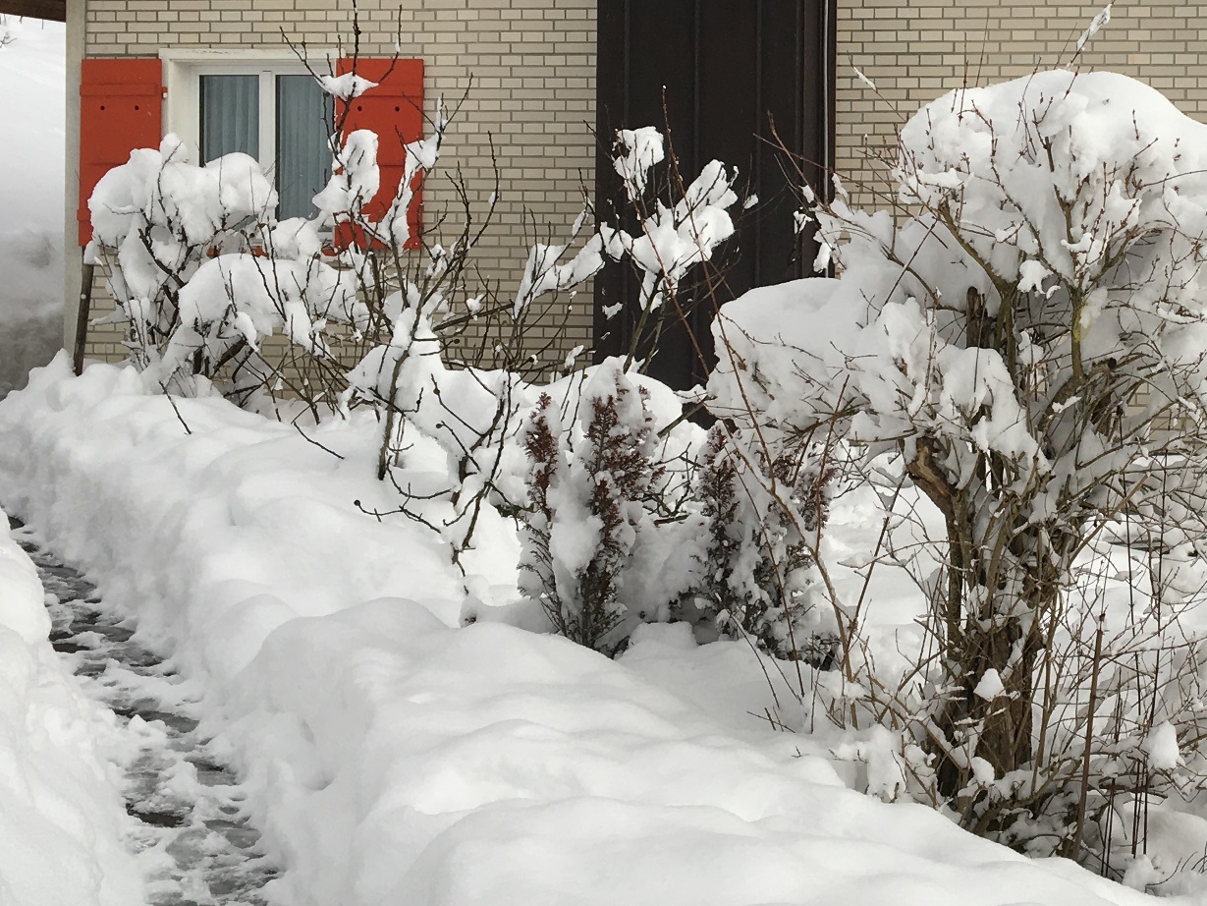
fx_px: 2057
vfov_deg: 24.5
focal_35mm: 59
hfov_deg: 31.5
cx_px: 1040
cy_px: 206
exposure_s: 1/3344
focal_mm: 4.15
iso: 25
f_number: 2.2
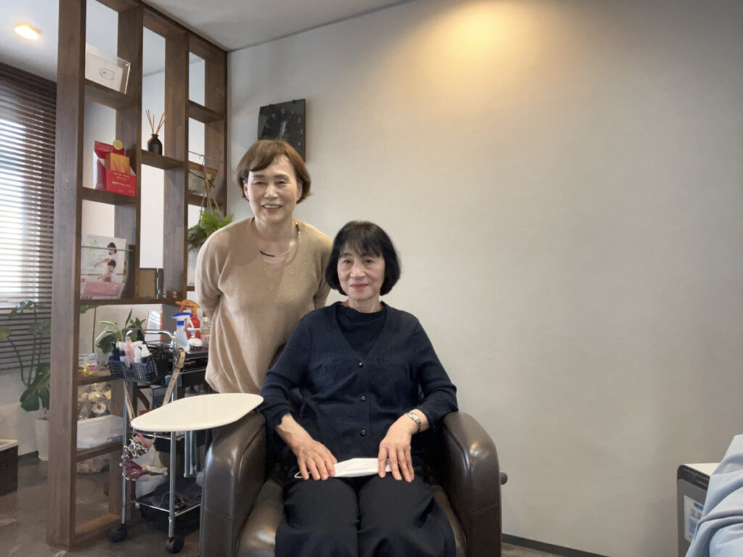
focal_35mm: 23
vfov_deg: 58.9
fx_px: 494
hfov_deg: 73.9
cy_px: 278
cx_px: 372
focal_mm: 2.71
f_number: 2.2
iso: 200
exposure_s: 1/60
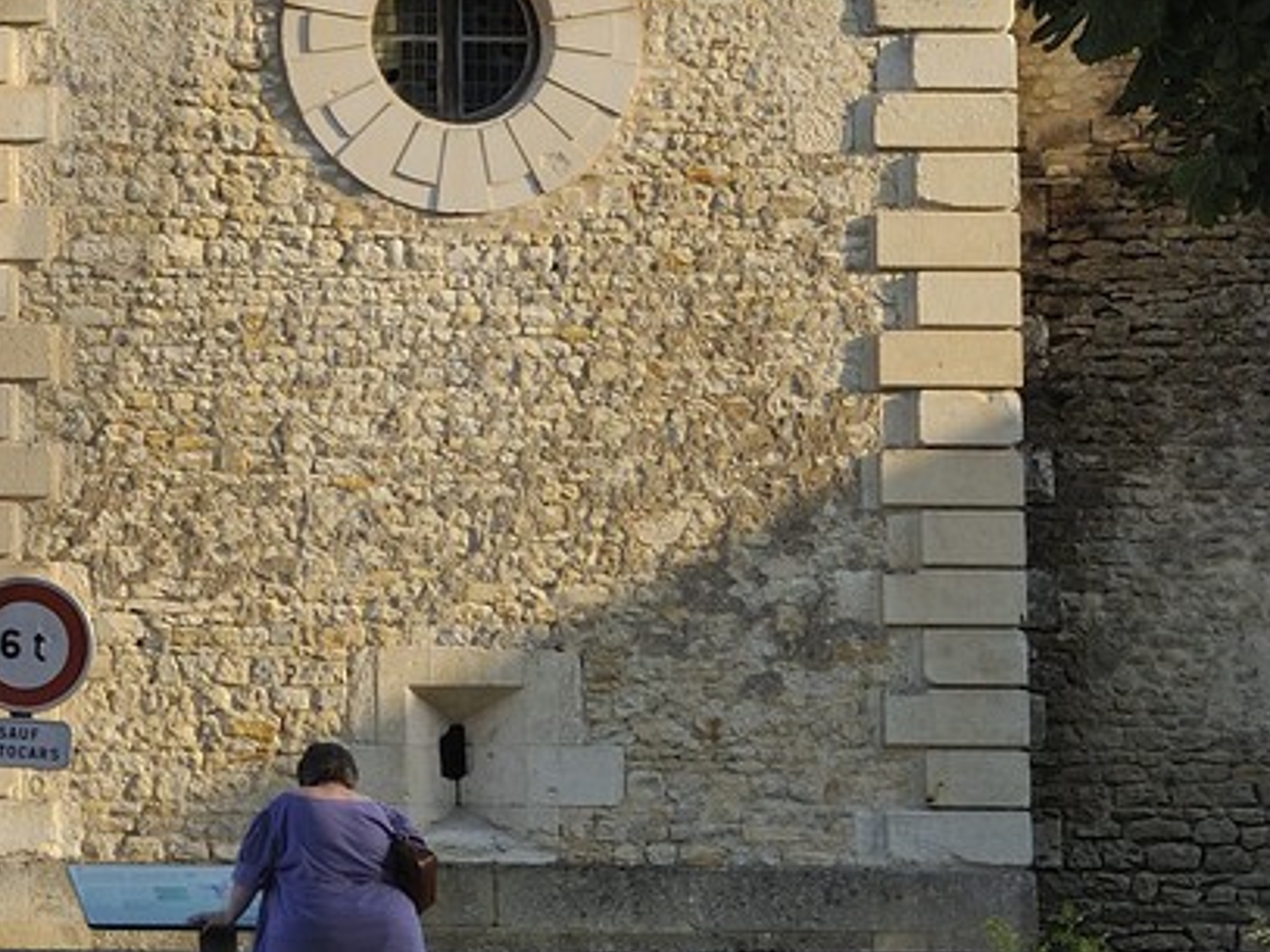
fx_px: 8583
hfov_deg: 8.1
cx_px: -1111
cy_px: -69
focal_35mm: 234
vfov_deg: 6.3
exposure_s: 1/160
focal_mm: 62
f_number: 9
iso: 200
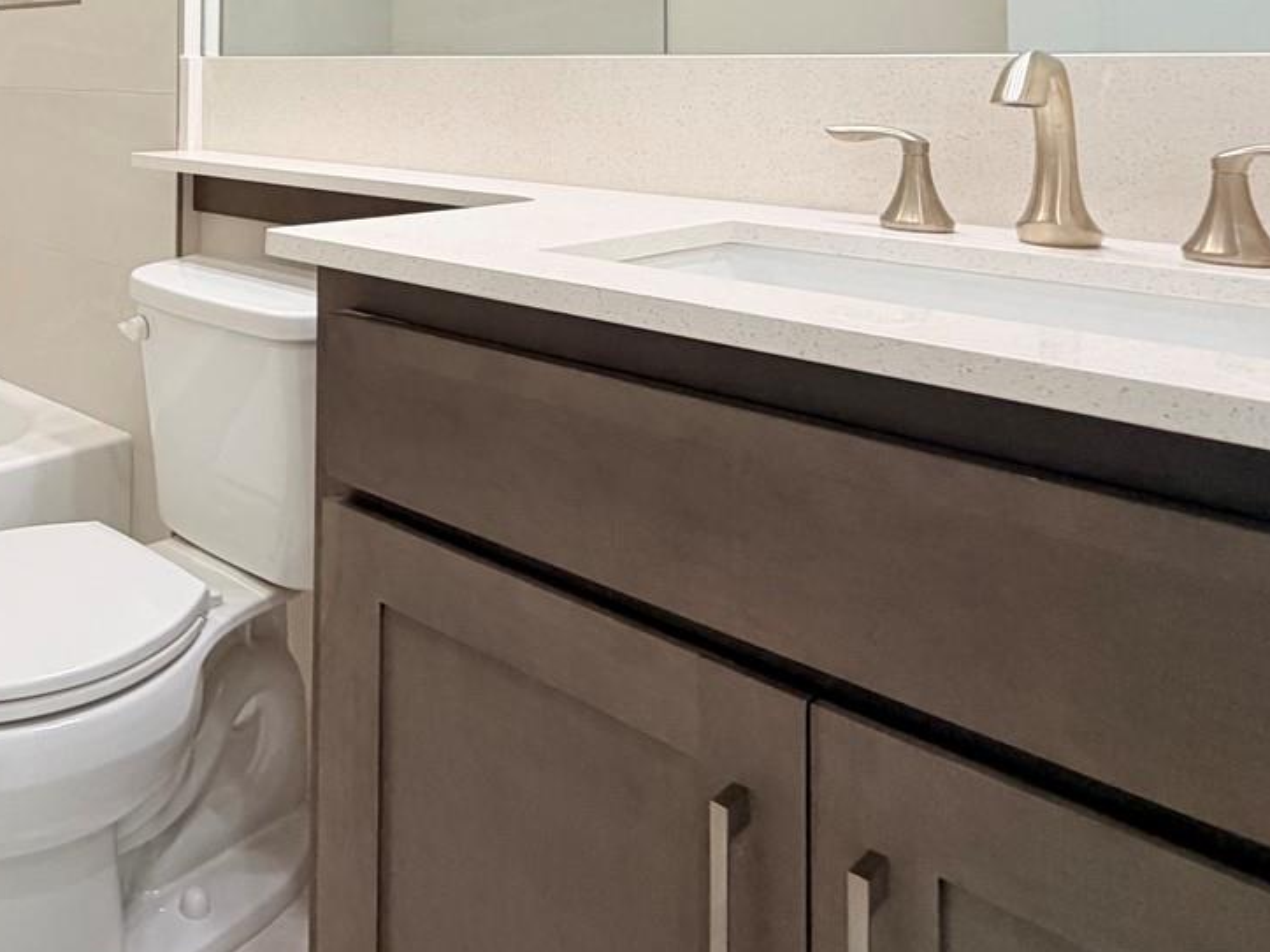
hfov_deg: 52.0
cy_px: 28
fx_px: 1137
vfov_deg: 40.5
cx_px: 146
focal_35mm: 31
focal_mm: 2.22
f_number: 2.2
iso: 200
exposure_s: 1/120
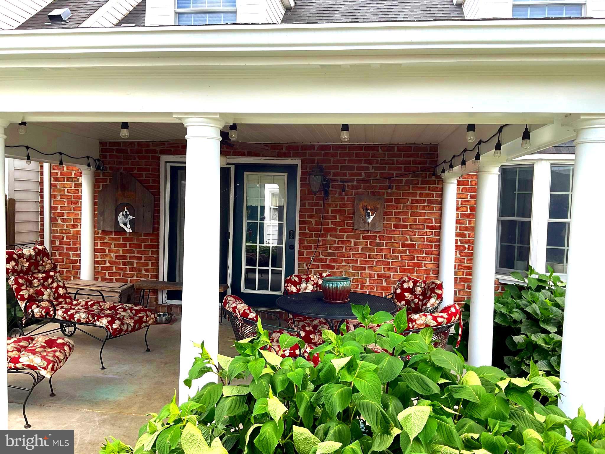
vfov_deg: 48.2
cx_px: 302
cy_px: 227
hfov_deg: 61.7
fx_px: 507
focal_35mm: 29
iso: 16
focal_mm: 3
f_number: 1.8
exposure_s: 1/191
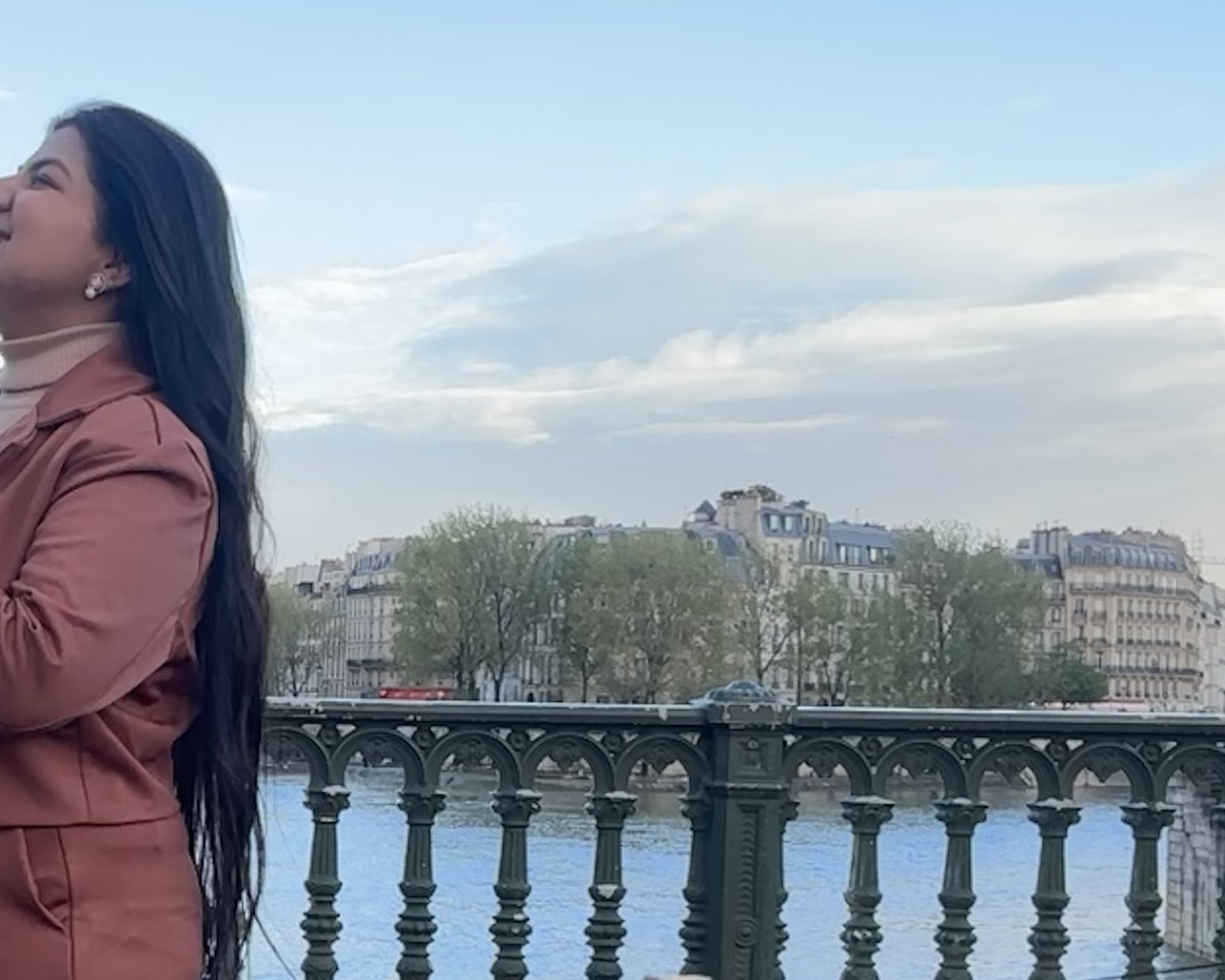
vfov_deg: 23.9
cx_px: -78
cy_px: 740
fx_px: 2284
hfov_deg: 27.8
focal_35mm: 63
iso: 40
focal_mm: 2.69
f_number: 1.9
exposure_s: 1/131
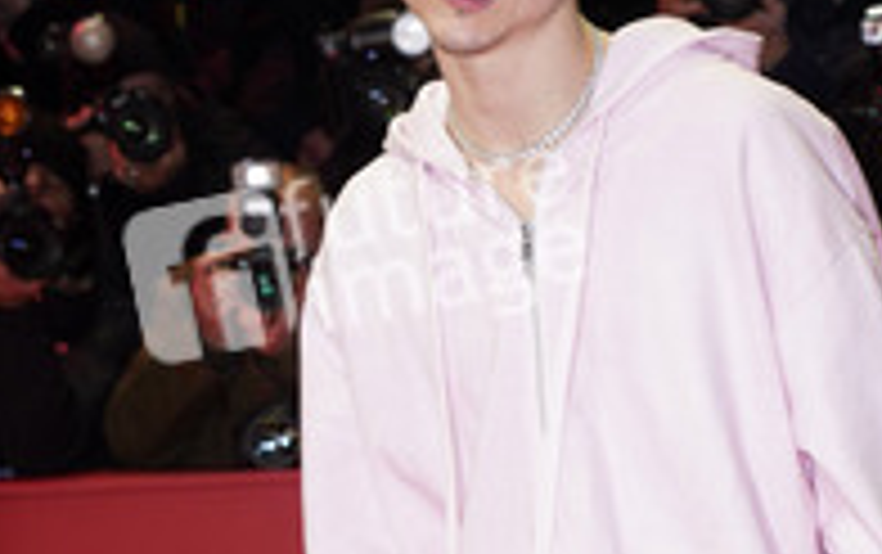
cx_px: 486
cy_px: 482
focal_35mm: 133
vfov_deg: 9.8
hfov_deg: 15.7
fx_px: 3201
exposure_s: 1/160
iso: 800
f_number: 5.6
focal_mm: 64
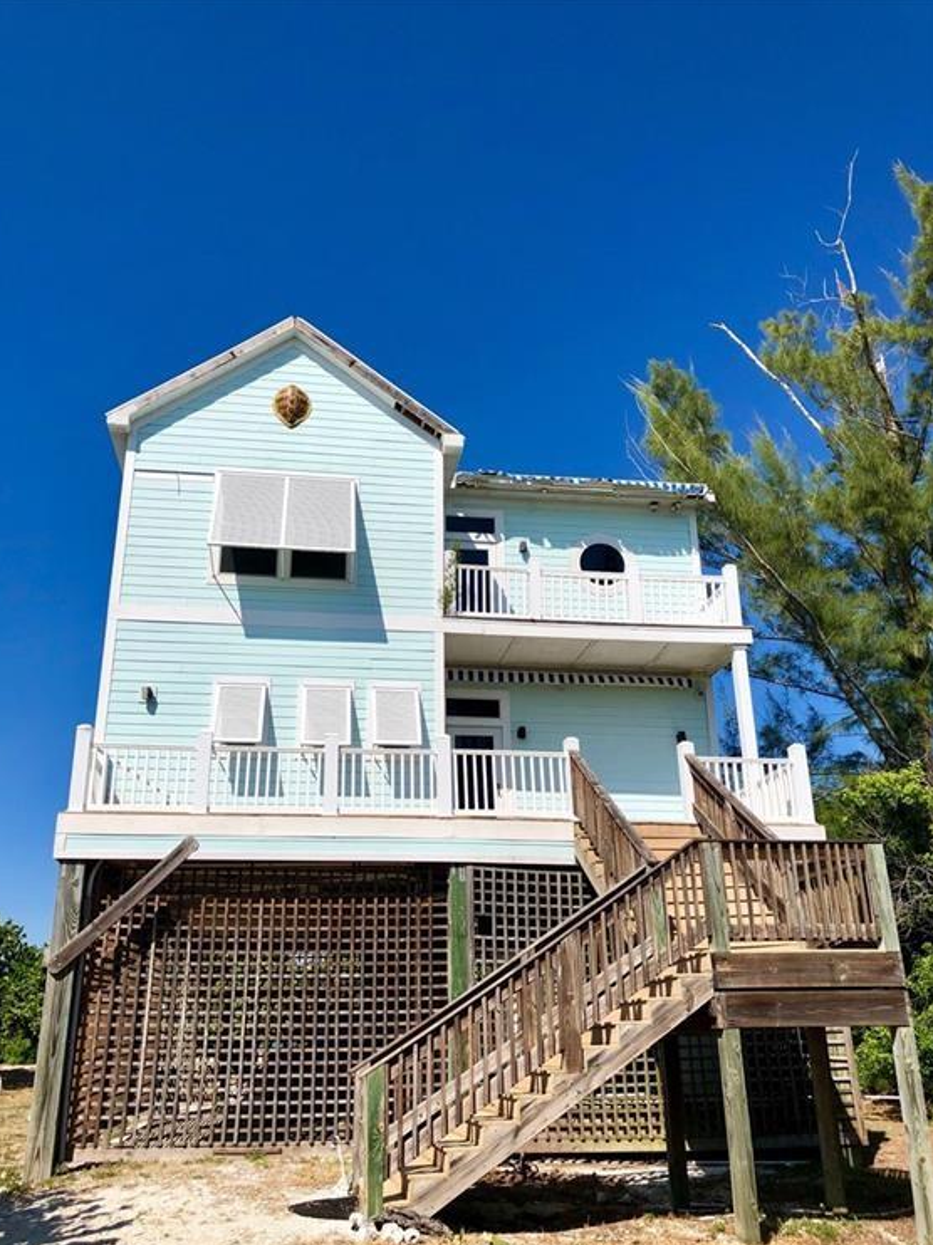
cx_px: 456
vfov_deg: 61.7
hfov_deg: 48.2
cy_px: 638
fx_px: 1043
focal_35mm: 29
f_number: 1.8
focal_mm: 4
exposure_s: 1/4000
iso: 20
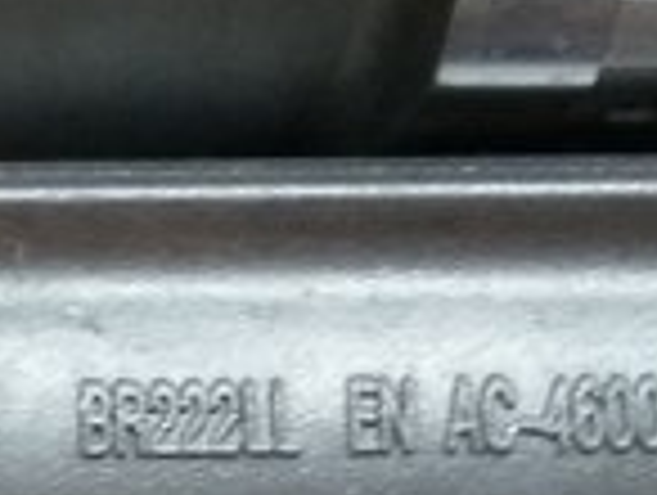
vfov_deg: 11.3
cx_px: -248
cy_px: 702
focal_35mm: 127
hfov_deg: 14.7
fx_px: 2414
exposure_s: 1/17
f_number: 2.2
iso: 400
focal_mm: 3.3
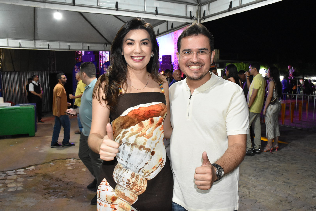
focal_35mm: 30
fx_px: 263
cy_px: 106
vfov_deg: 43.6
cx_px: 158
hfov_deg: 61.9
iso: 3200
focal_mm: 20
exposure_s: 1/100
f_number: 5.6
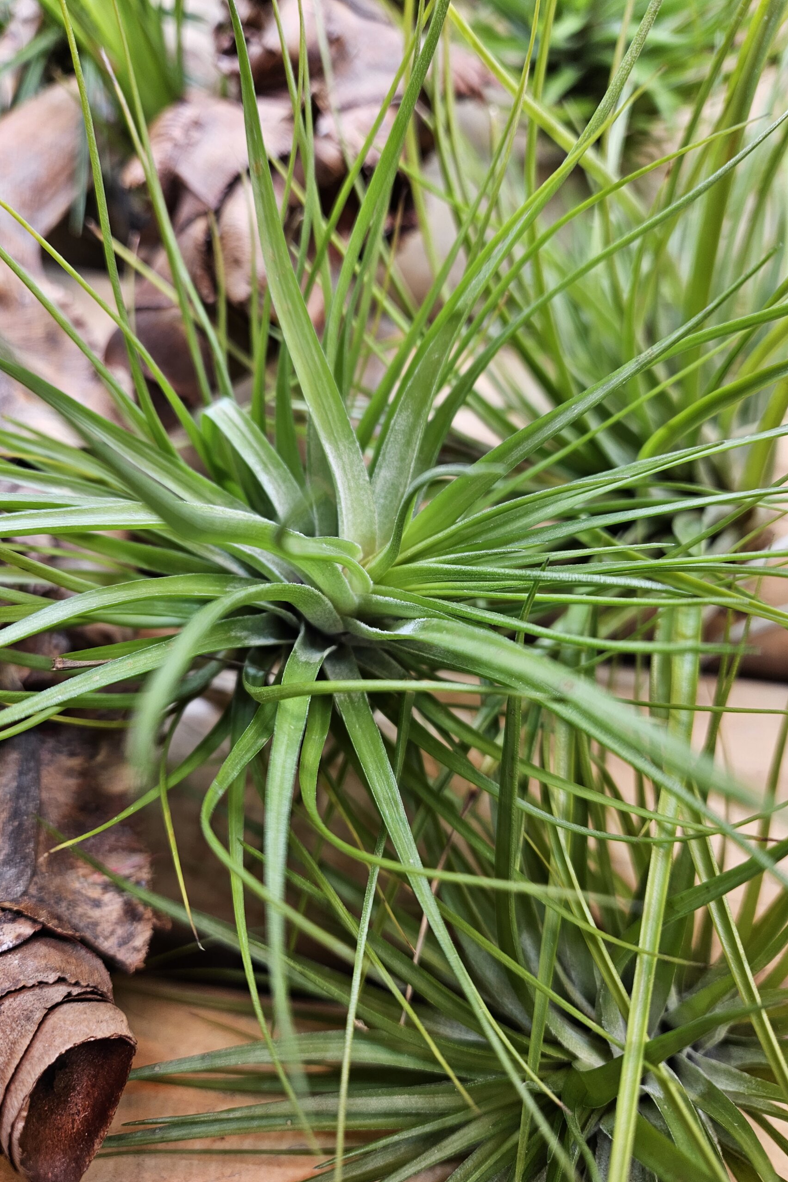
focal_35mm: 24
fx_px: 788
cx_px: 348
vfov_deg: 73.7
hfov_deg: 53.0
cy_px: 592
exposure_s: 1/100
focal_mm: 5.4
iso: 32
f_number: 1.8
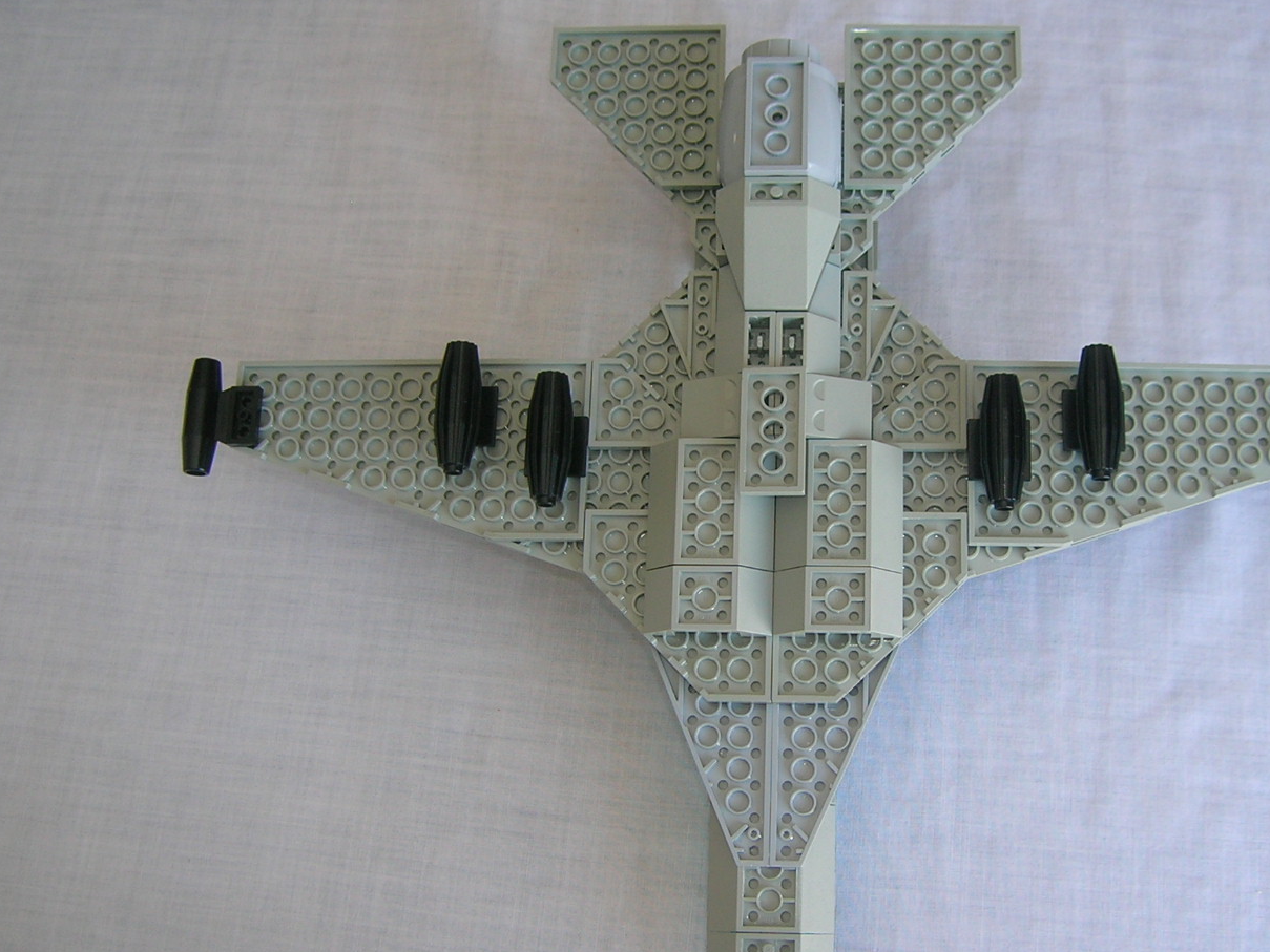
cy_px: 502
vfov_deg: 32.2
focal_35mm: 45
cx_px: 753
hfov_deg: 41.9
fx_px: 1651
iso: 50
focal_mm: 5.7
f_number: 2.9
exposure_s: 1/61.8
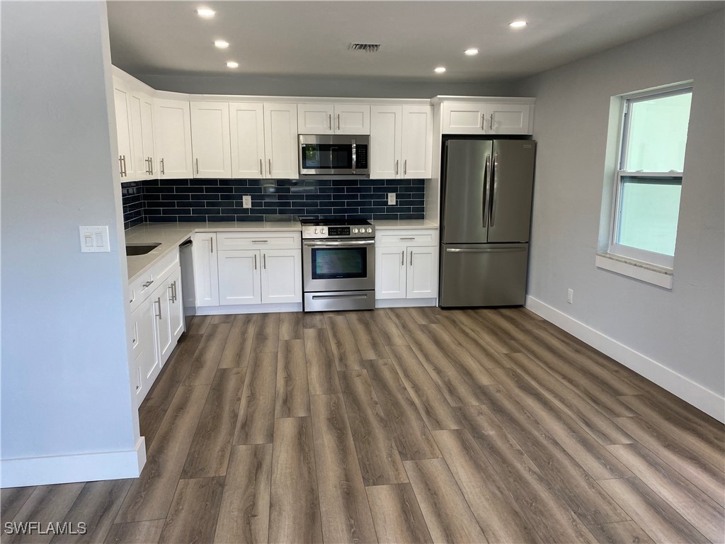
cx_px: 362
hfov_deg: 67.3
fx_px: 545
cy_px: 272
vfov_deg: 53.1
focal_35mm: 26
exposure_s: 1/120
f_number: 1.8
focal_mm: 4.25
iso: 125
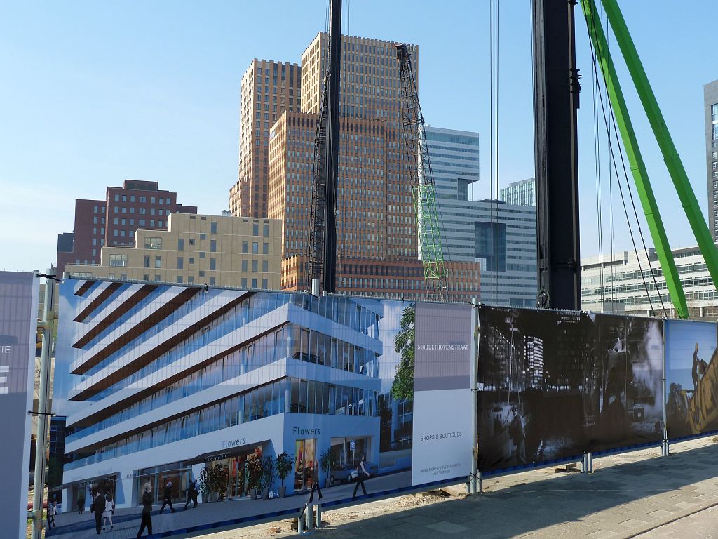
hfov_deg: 50.1
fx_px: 767
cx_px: 359
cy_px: 270
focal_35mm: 37
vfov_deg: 38.7
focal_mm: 6.1
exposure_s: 1/400
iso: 80
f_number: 4
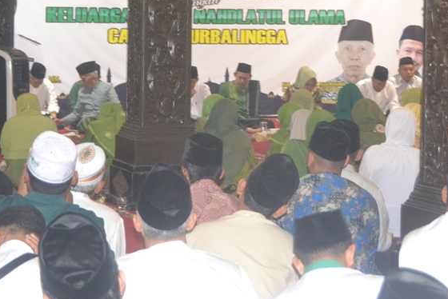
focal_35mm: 111
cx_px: 171
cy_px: 22
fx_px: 1382
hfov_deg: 18.4
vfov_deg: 12.3
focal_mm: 36
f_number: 4.2
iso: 2500
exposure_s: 1/60
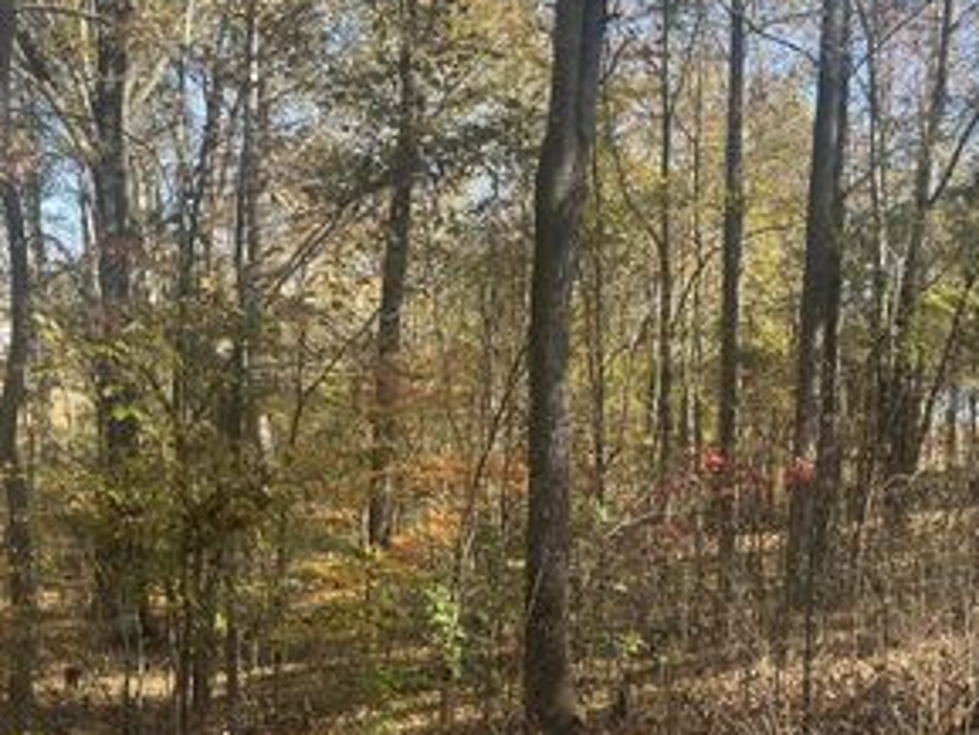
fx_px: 1273
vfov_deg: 32.0
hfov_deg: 42.0
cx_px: 522
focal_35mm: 45
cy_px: 479
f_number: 1.6
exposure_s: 1/537
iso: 50
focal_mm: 5.1
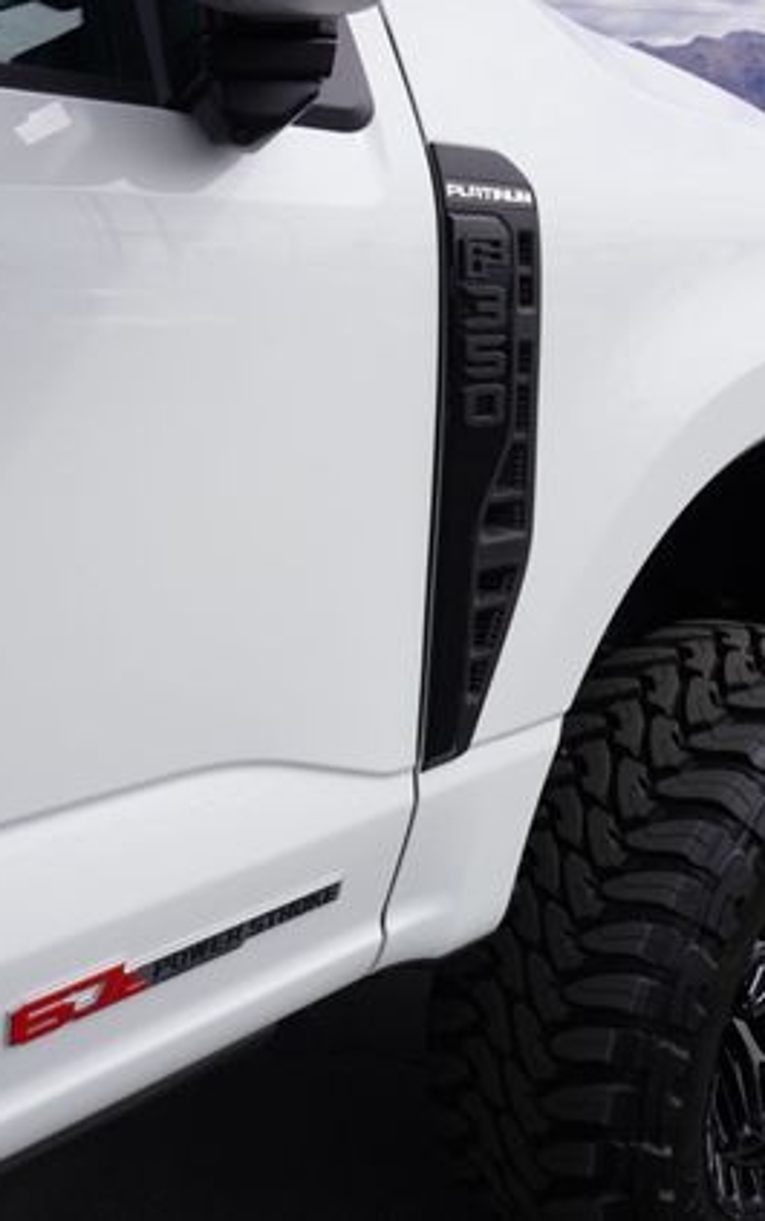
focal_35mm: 37
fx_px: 1232
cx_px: 352
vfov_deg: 52.7
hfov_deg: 34.5
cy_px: 606
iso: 100
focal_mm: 16
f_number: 10
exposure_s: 1/250
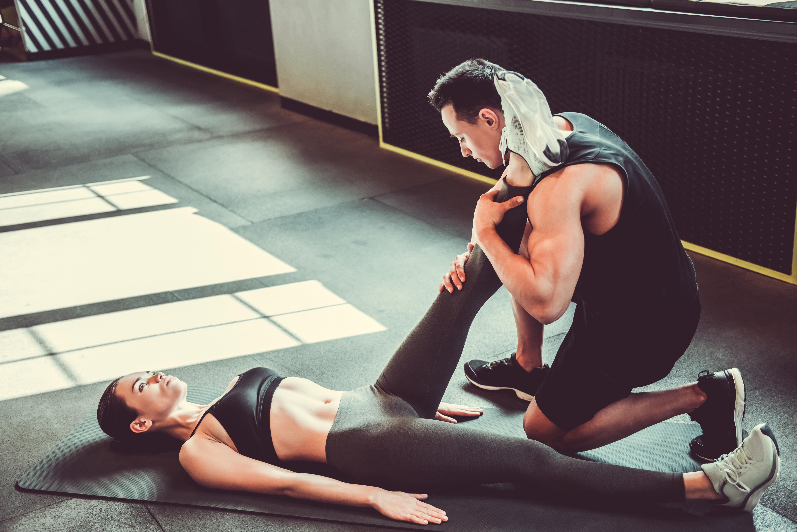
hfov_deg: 40.3
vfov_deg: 27.5
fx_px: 1085
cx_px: 389
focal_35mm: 49
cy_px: 287
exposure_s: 1/200
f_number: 2.8
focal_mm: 44
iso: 800
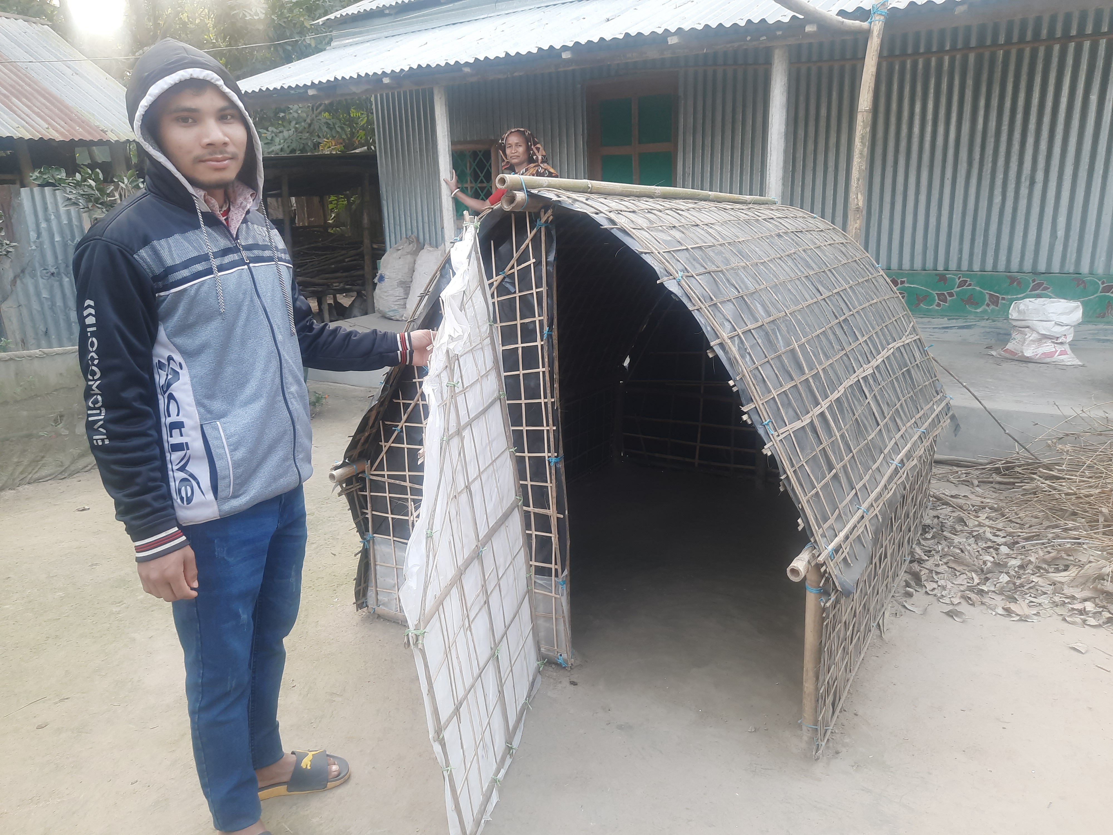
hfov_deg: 69.4
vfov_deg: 54.9
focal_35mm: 25
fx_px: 804
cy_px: 418
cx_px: 556
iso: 40
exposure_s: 1/50
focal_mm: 4.6
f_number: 2
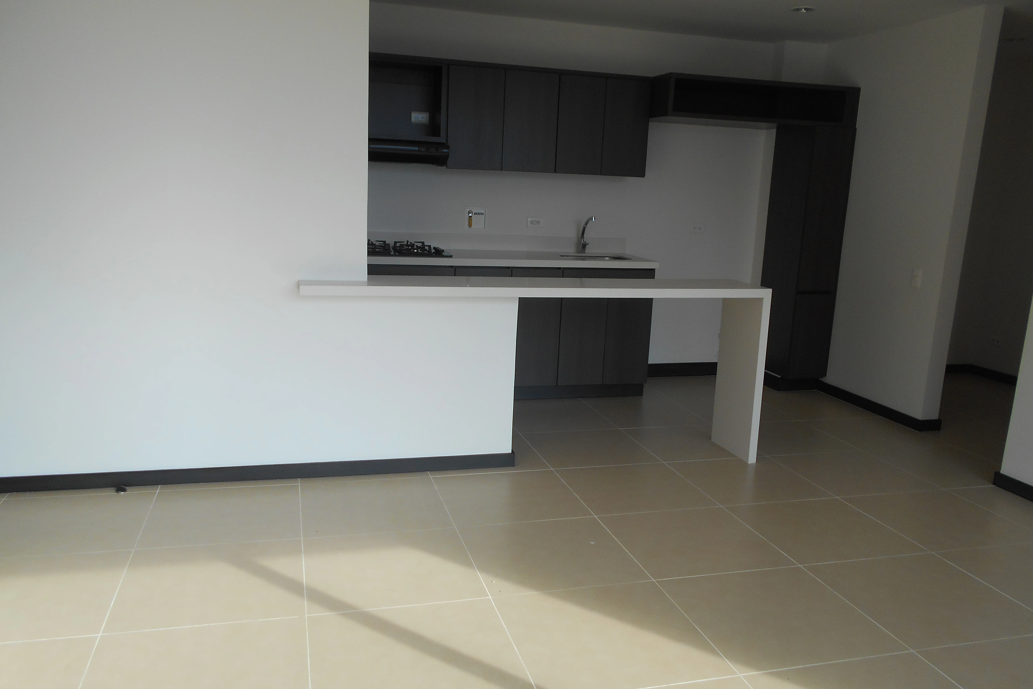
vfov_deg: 46.4
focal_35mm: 28
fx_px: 803
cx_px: 526
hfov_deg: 65.5
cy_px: 368
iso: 80
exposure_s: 1/100
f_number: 3.2
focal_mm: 4.6
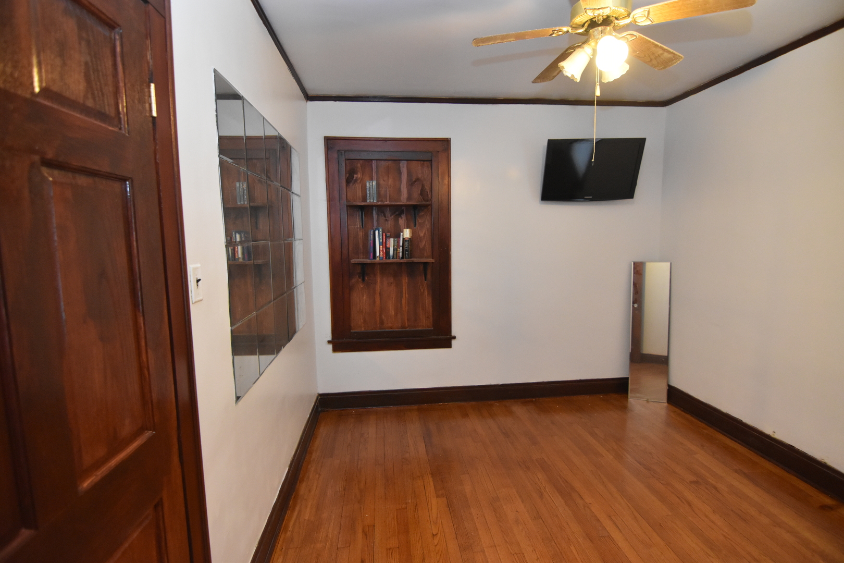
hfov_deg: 95.0
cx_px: 422
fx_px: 387
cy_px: 282
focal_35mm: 16
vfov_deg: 72.1
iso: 2800
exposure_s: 1/125
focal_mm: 11
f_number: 2.8
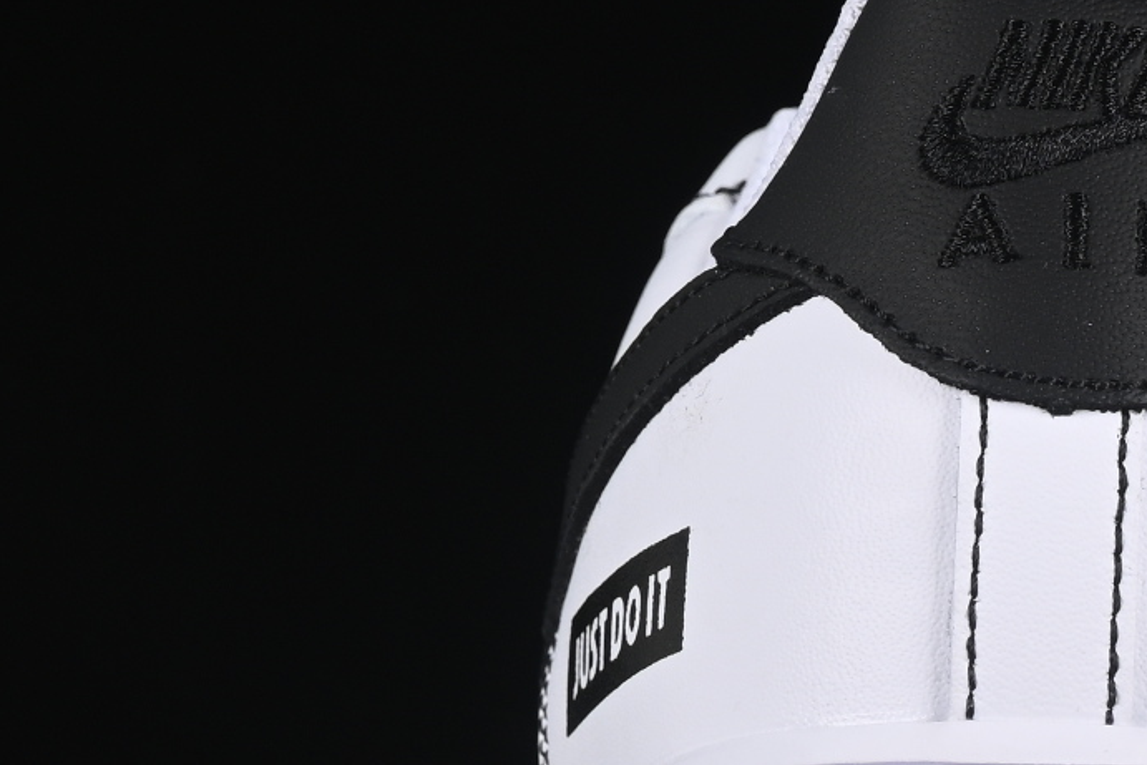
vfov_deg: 4.6
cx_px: 1457
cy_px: 261
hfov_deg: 6.8
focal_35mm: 302
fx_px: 9623
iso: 160
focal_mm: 50
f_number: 8
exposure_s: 1/80
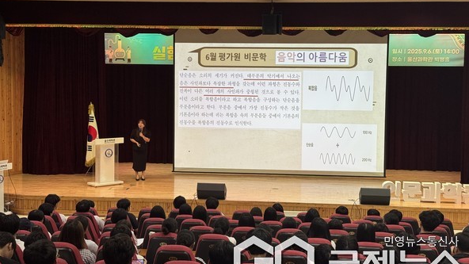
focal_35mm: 53
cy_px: 118
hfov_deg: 39.2
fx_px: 659
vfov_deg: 22.6
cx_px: 237
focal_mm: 6.76
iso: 200
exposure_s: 1/60
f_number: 1.78
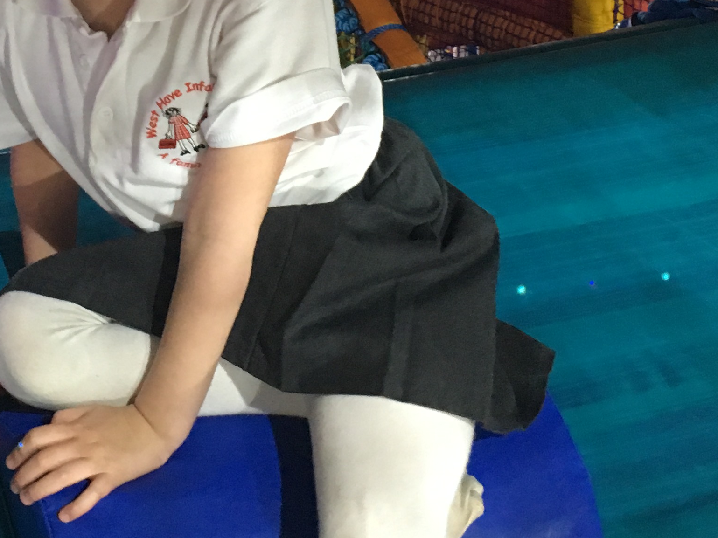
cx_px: 184
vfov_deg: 18.9
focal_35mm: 76
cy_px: 21
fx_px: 1576
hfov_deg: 25.4
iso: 200
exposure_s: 1/25
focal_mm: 4.15
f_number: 2.2
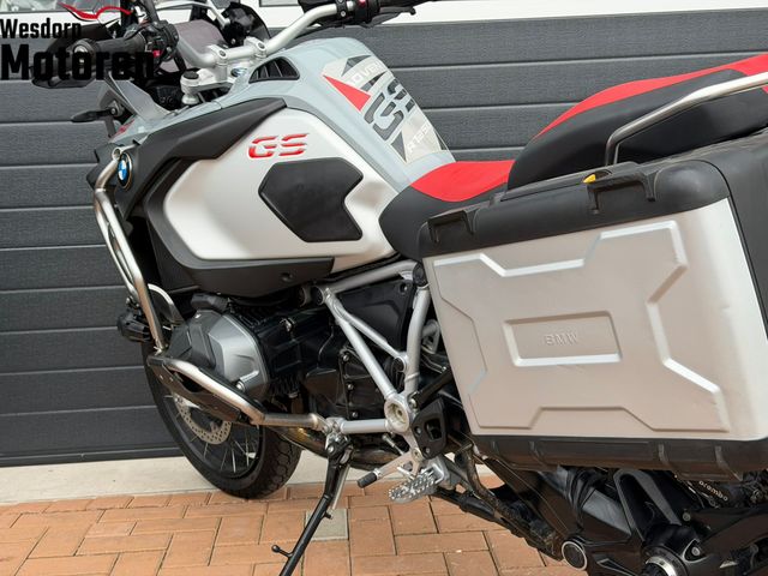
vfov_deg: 30.3
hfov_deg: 39.7
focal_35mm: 48
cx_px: 384
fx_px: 1065
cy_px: 288
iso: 64
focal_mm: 6.76
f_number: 1.78
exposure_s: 1/754
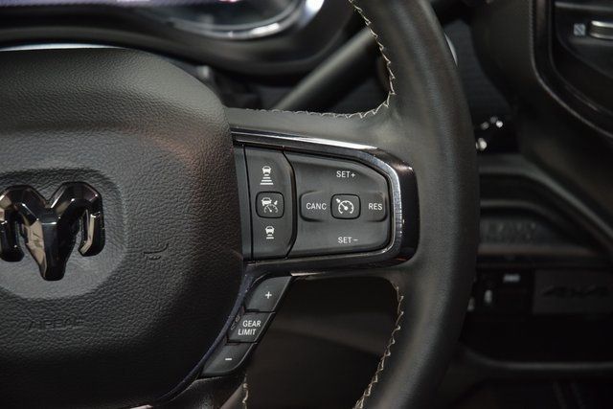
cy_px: 204
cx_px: 306
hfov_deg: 19.5
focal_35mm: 105
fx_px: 1788
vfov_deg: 13.0
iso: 2000
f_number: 4.5
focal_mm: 70
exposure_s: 1/25
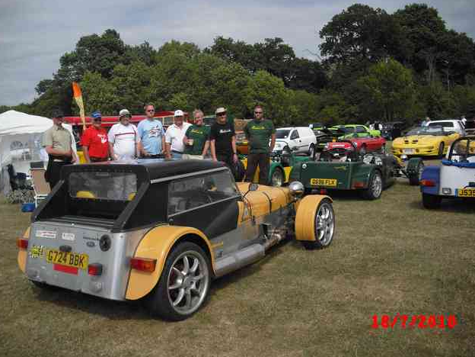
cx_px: 235
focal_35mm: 39
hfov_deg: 47.9
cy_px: 178
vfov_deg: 36.8
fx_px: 535
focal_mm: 6.2
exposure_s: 1/500
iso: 64
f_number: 5.6
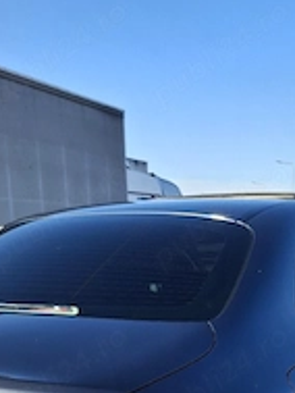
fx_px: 602
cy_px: 403
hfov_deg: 26.7
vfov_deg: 32.8
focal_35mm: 53
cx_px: 262
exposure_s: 1/1000
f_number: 1.8
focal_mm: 4.69
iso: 32
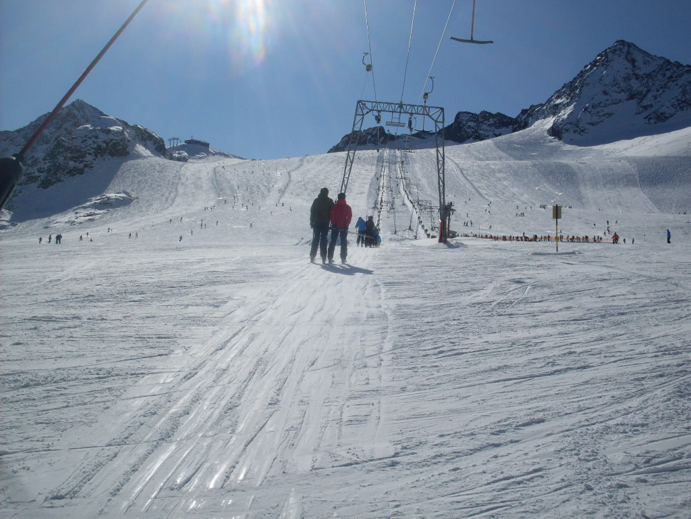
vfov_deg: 37.7
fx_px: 759
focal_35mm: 38
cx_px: 346
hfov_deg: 49.0
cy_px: 260
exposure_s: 1/1000
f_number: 8.4
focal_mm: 6.3
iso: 80
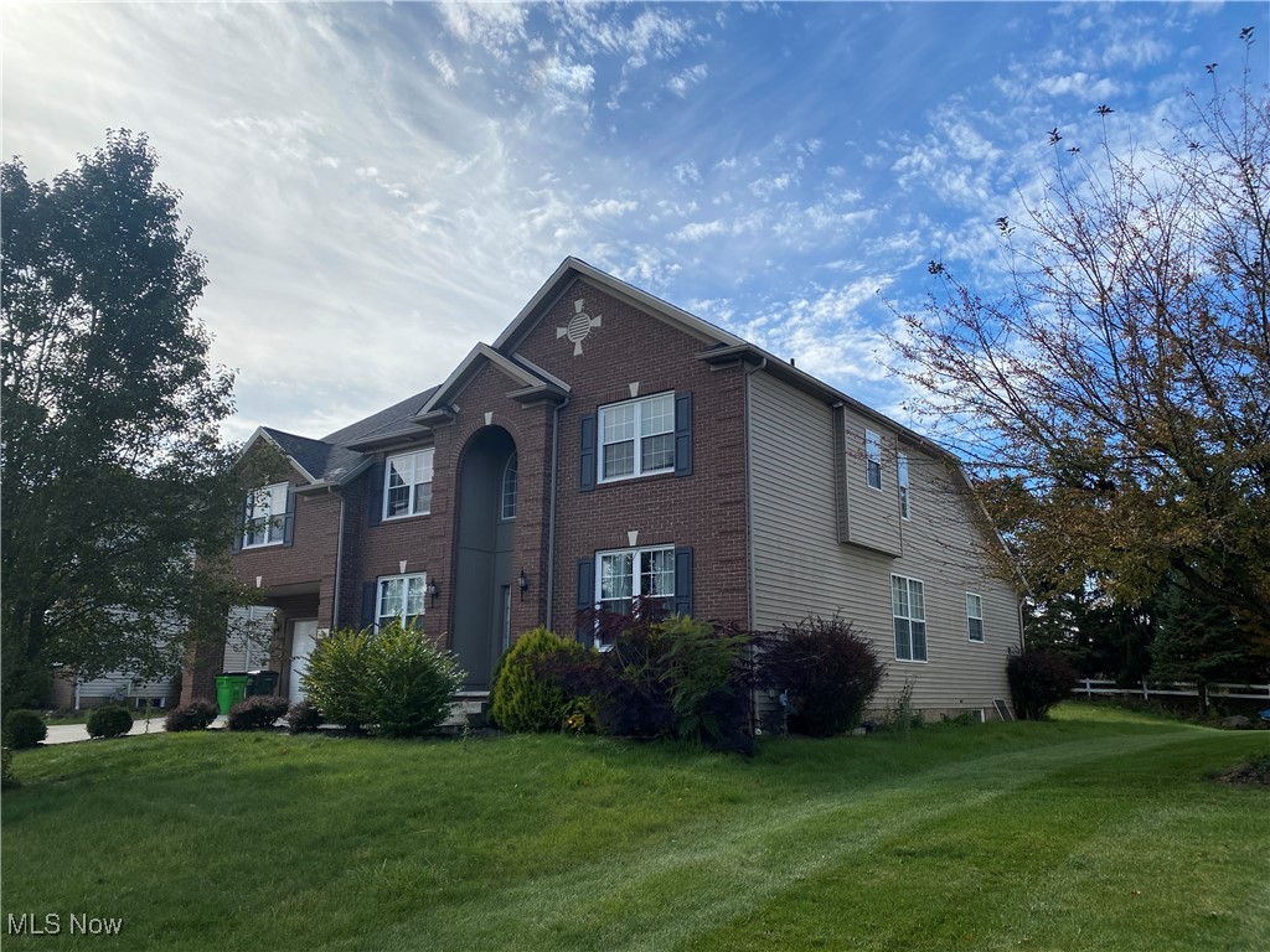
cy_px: 476
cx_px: 635
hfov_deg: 67.3
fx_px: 954
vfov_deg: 53.1
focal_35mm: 26
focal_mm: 4.25
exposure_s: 1/3610
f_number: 1.8
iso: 32
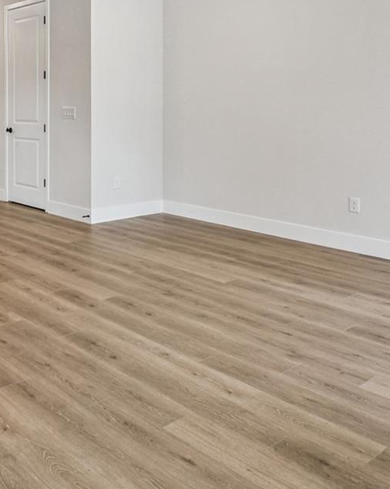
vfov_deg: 47.5
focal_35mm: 36
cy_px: 95
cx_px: 34
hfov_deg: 38.2
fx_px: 520
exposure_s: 1/30
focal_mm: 10
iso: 100
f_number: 7.1
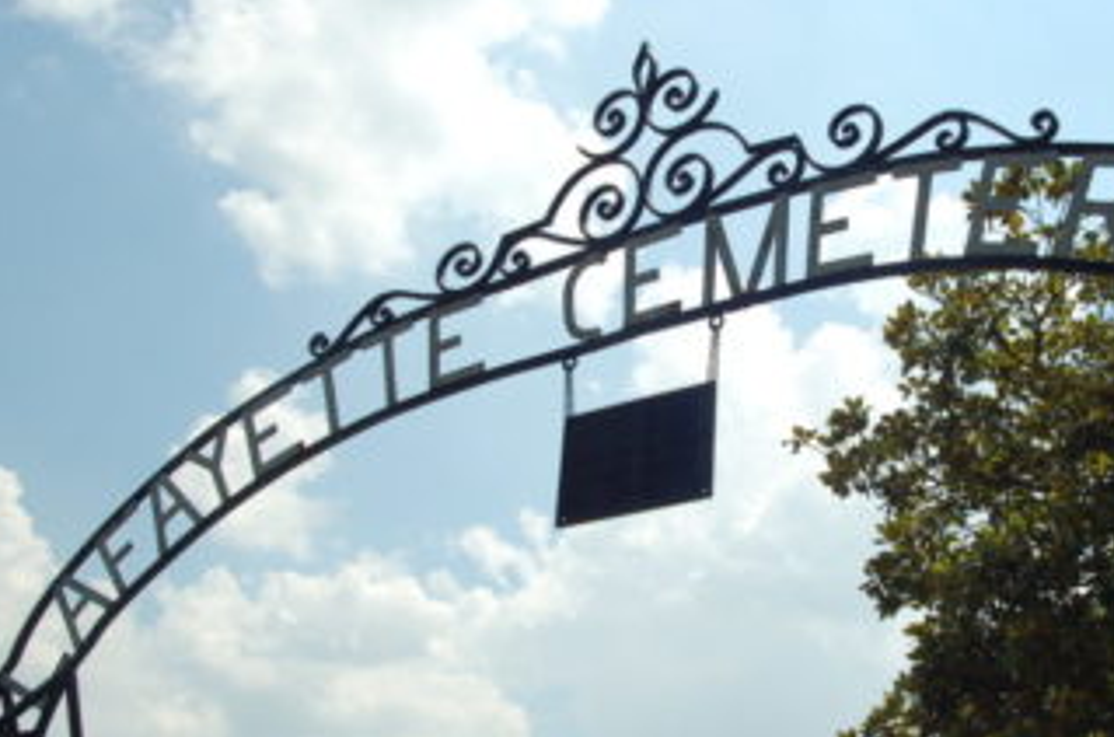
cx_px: 751
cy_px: 396
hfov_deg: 41.4
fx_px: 1451
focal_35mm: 47
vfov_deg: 28.5
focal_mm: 20
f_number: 10
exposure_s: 1/400
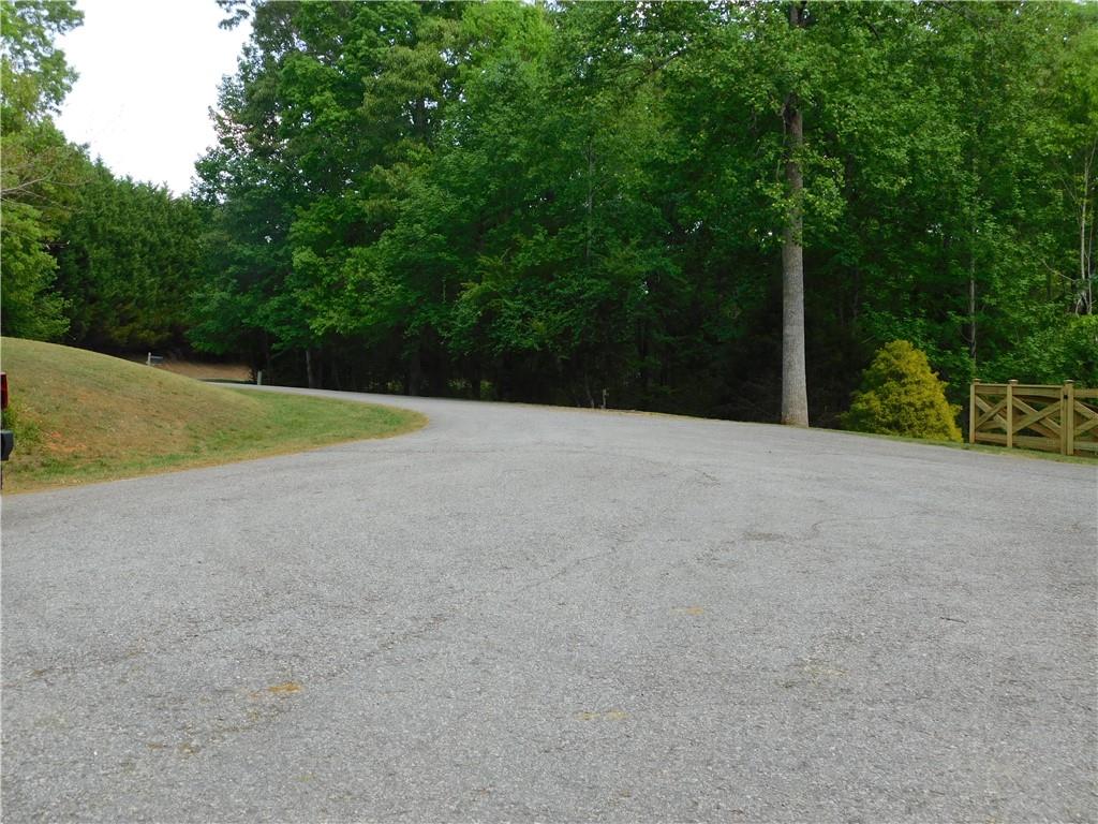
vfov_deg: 32.2
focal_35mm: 45
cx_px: 549
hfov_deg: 42.1
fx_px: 1427
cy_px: 412
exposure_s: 1/250
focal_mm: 8
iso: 125
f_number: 3.7
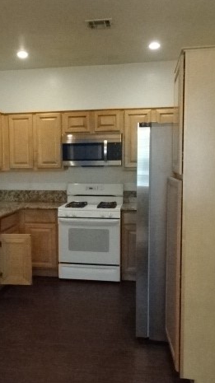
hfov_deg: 32.5
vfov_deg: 55.3
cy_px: 194
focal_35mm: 36
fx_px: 365
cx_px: 72
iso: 3200
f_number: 3.5
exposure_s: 1/160
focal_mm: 4.1
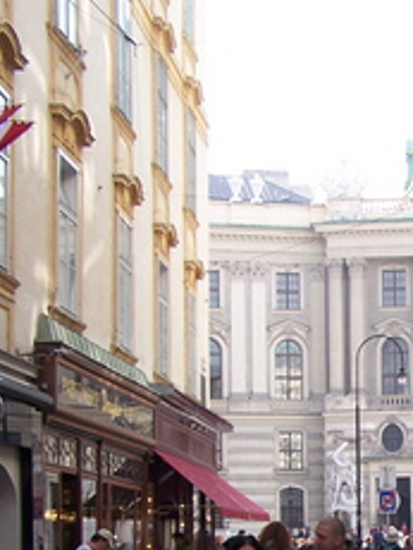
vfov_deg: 19.4
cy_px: 517
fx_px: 1572
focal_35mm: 99
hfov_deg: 14.5
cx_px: 504
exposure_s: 1/200
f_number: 2.8
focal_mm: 6.3
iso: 80
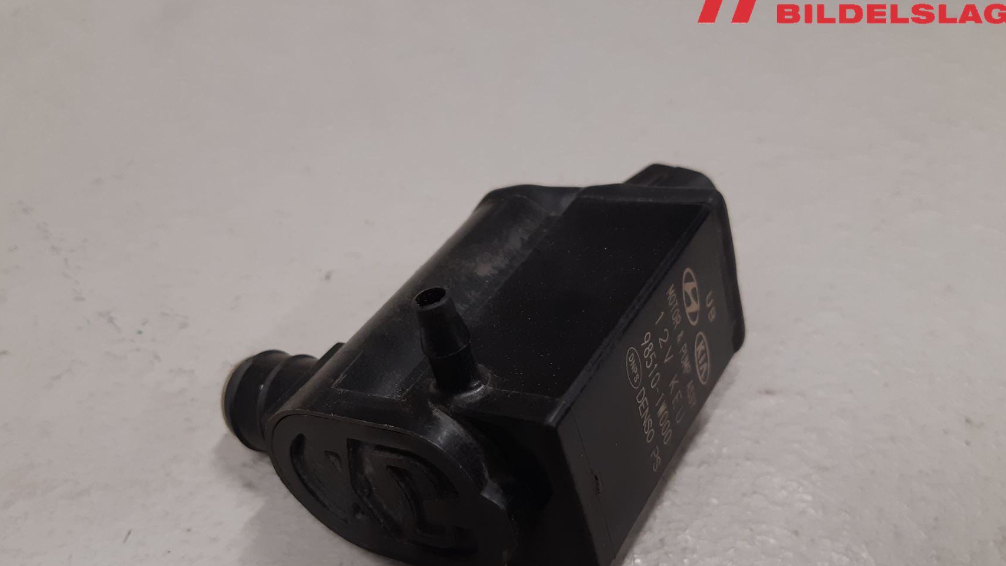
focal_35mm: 34
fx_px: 907
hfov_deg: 57.9
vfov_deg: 34.4
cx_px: 456
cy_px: 376
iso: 100
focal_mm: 3.93
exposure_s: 1/50
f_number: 1.7
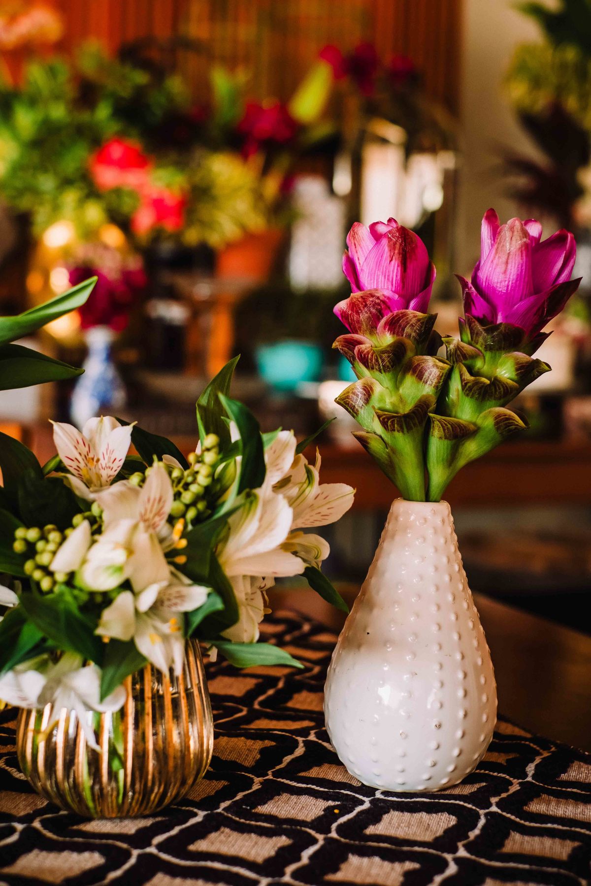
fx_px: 1305
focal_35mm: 53
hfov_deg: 25.5
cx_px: 296
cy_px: 443
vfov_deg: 37.5
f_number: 3.2
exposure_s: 1/160
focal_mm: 35
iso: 800
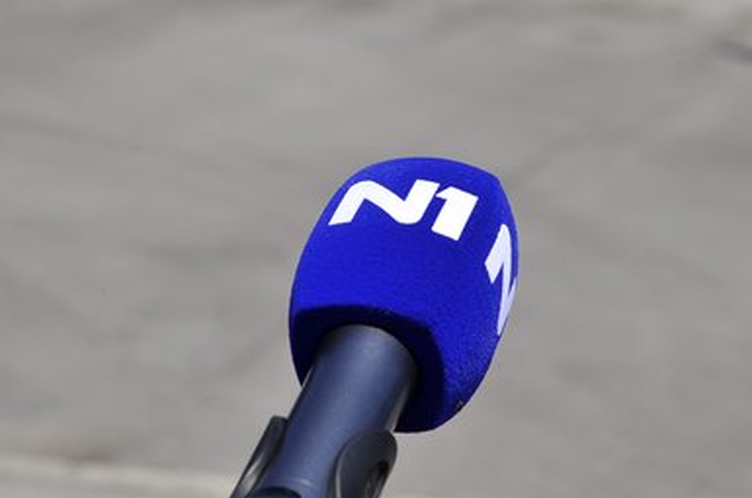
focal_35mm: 156
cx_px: 398
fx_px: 3252
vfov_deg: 8.8
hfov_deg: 13.2
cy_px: 205
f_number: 10
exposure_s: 1/800
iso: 320
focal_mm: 120
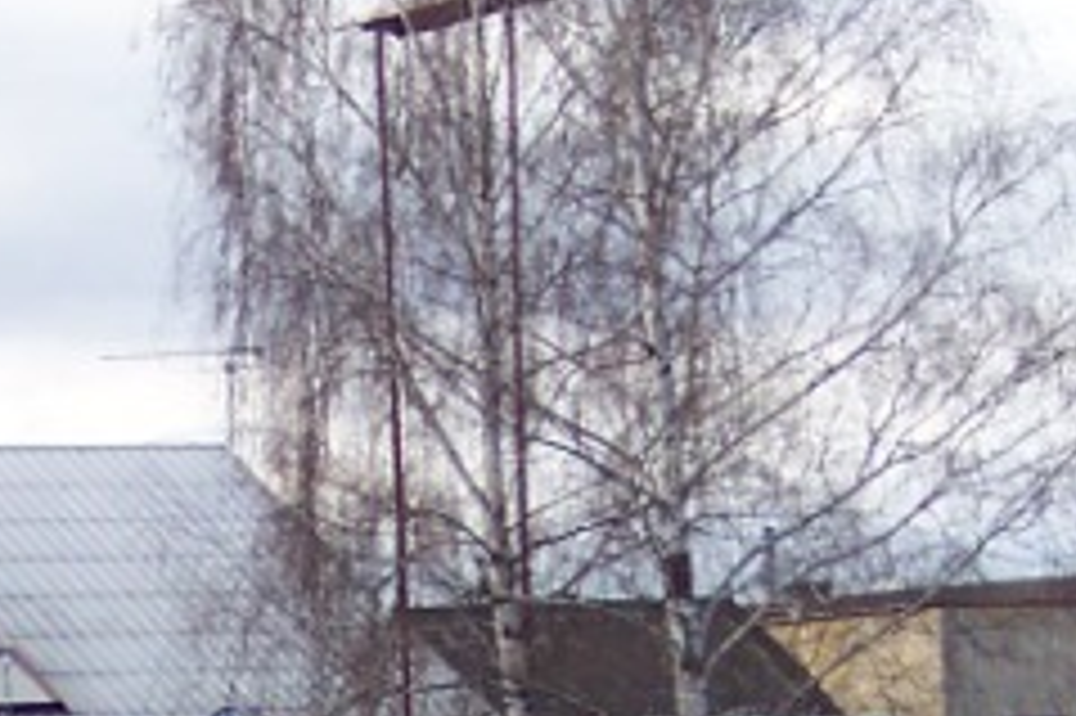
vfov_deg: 8.2
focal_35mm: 163
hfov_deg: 12.6
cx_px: 648
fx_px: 4868
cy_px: 1151
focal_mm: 8
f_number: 2.8
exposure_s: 1/700
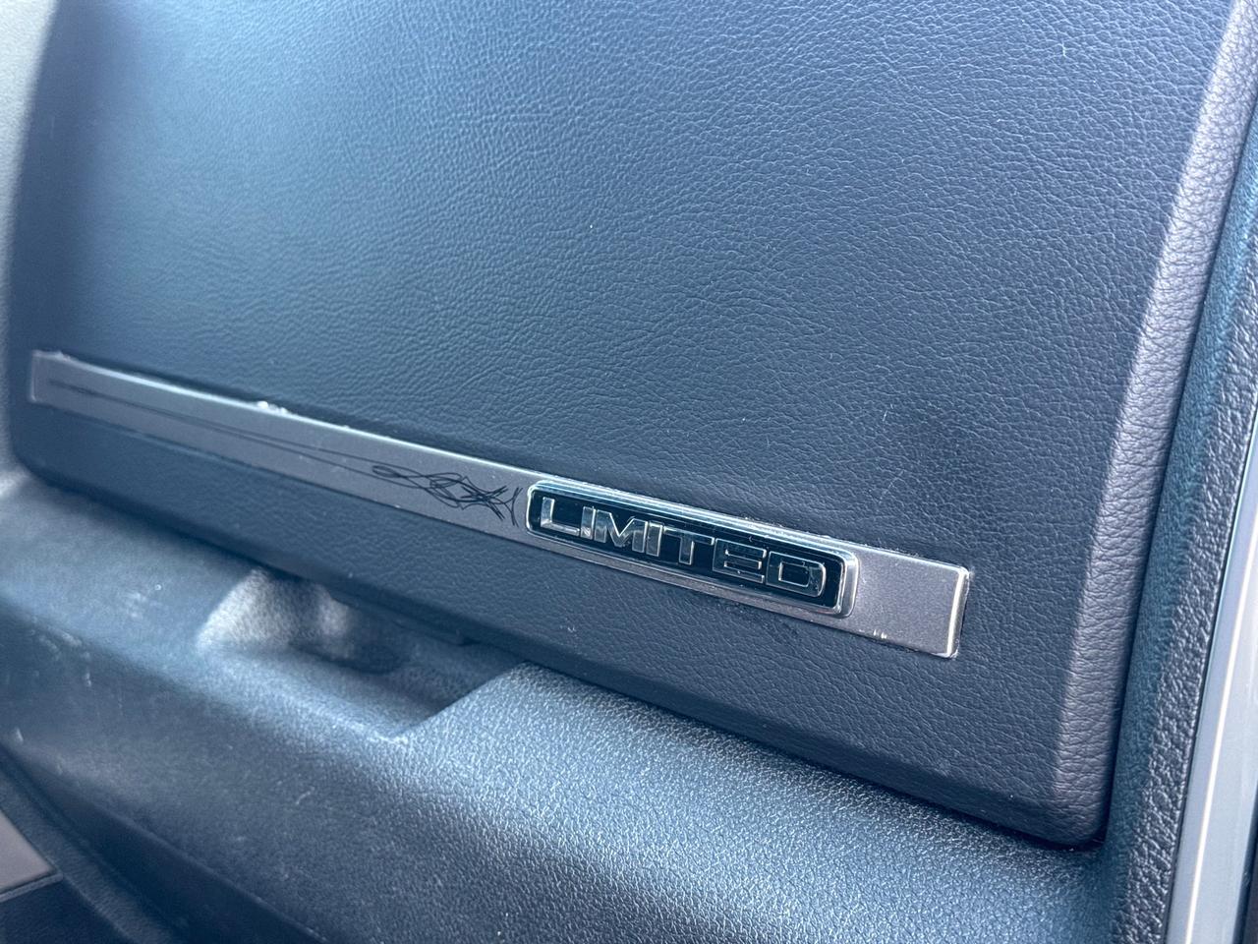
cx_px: 629
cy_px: 472
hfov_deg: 39.7
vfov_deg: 30.3
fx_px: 1744
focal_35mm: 48
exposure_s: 1/66
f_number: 1.78
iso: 100
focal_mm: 6.76
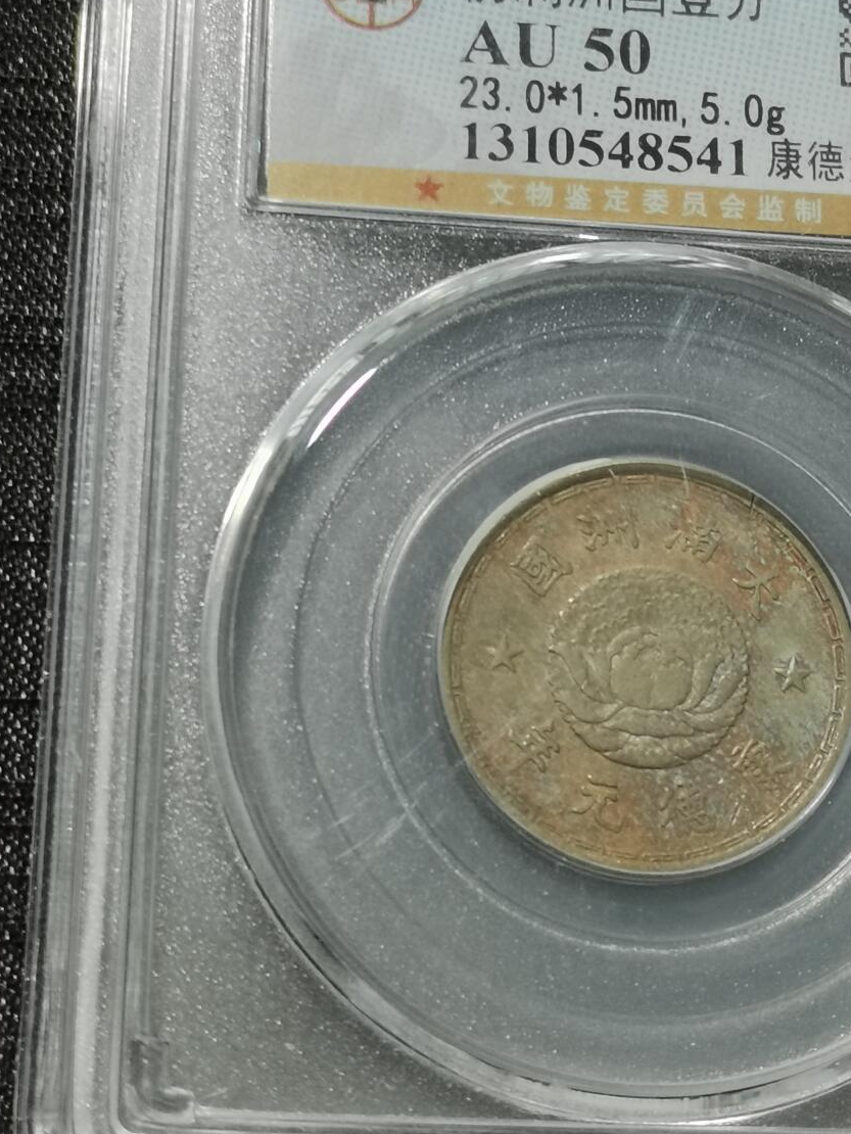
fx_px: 3506
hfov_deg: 13.8
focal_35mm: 107
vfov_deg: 18.3
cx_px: 645
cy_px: 369
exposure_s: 1/100
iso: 80
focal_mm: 5.58
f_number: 1.8
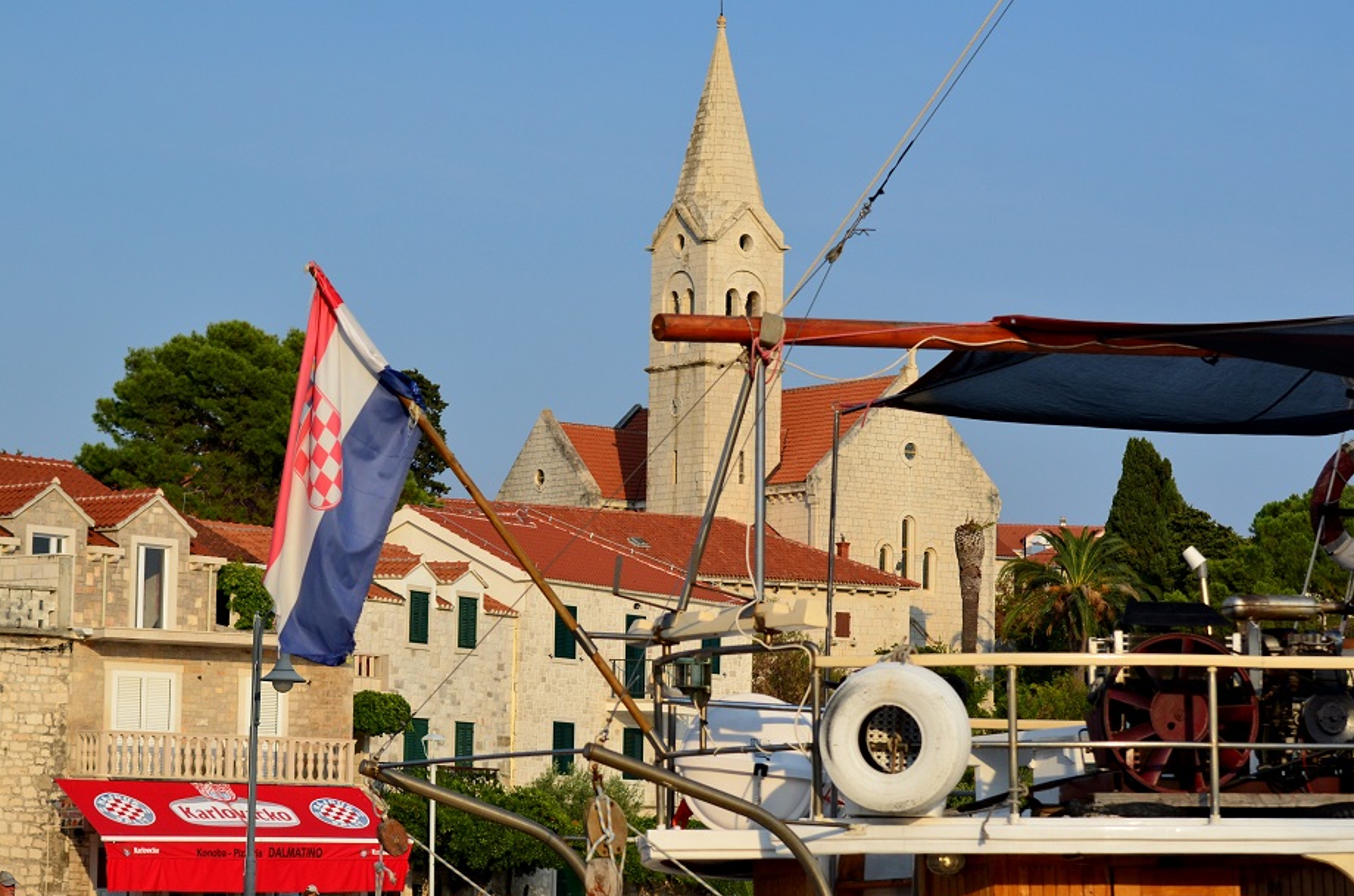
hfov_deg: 18.0
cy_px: 476
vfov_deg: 12.0
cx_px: 663
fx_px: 4278
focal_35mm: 114
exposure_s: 1/2500
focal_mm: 70
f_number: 5.6
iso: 400
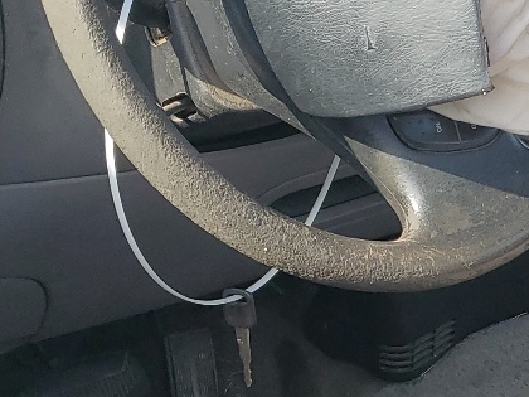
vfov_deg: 14.8
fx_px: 1513
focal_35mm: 99
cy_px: 325
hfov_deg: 19.3
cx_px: 523
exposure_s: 1/625
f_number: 1.5
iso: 50
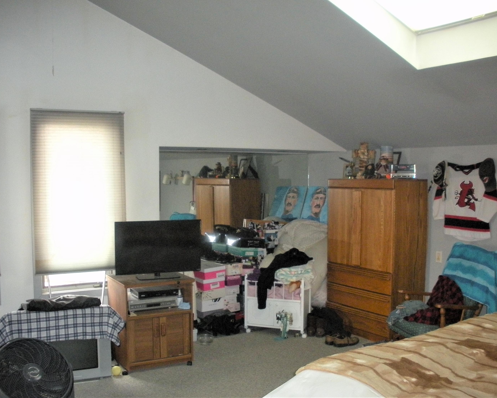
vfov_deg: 40.1
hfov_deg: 49.1
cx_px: 233
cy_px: 196
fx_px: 544
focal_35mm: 37
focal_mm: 6.3
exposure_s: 1/60
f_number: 3.5
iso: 400
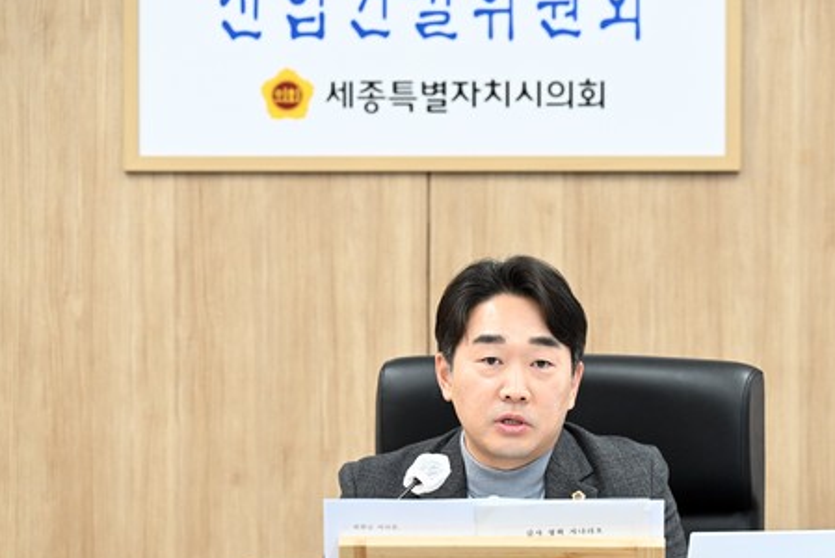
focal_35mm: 226
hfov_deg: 9.1
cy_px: 360
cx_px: 521
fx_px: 5245
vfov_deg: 6.1
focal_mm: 145
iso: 2500
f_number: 3.5
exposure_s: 1/250
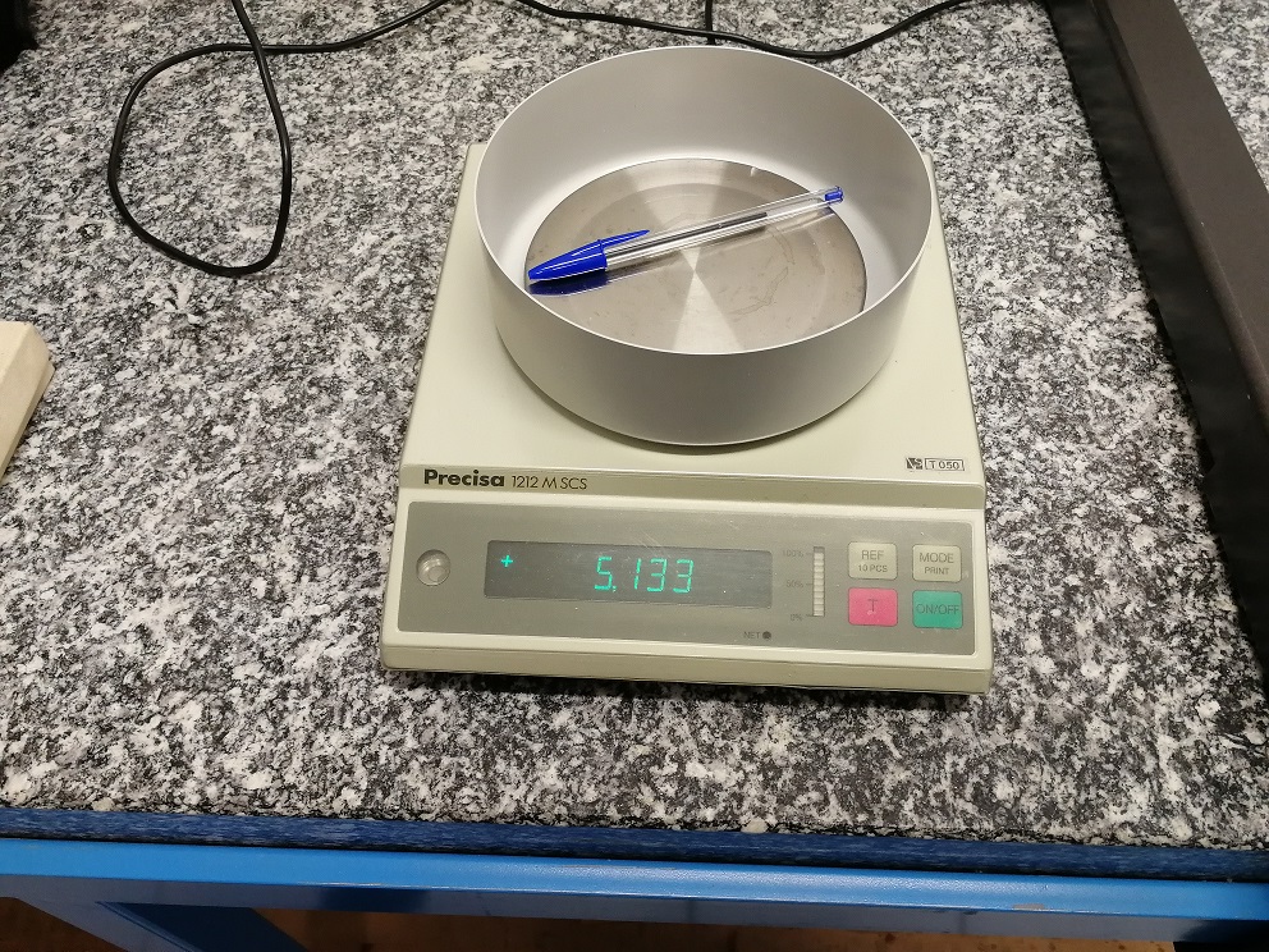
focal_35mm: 27
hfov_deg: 65.3
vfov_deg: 51.4
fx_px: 990
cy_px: 476
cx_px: 634
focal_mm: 3.95
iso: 250
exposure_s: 1/33.3
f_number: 2.2
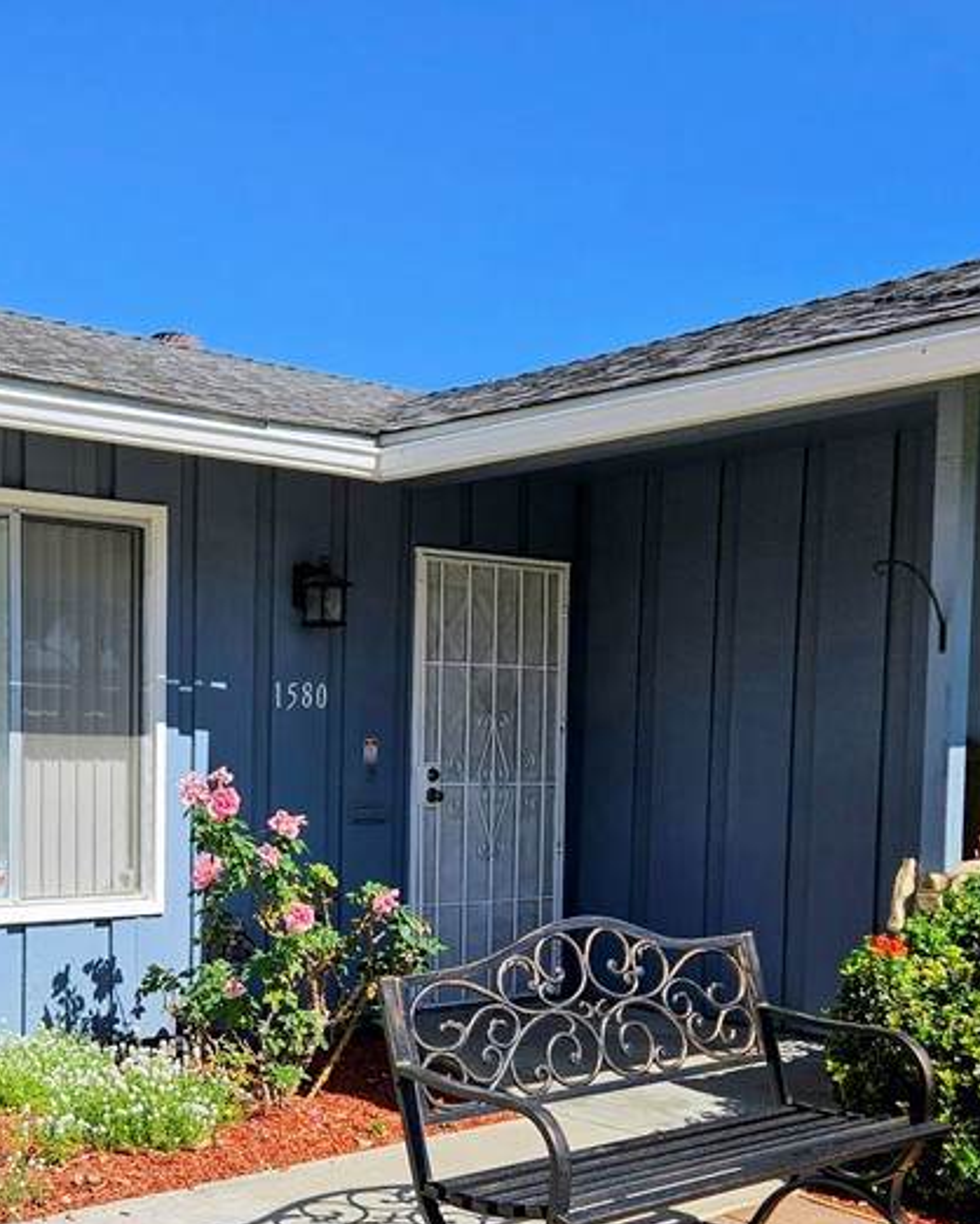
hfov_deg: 33.3
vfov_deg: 41.2
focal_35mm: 44
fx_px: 1594
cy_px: 859
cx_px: 216
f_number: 1.8
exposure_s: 1/2359
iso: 25
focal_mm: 5.4
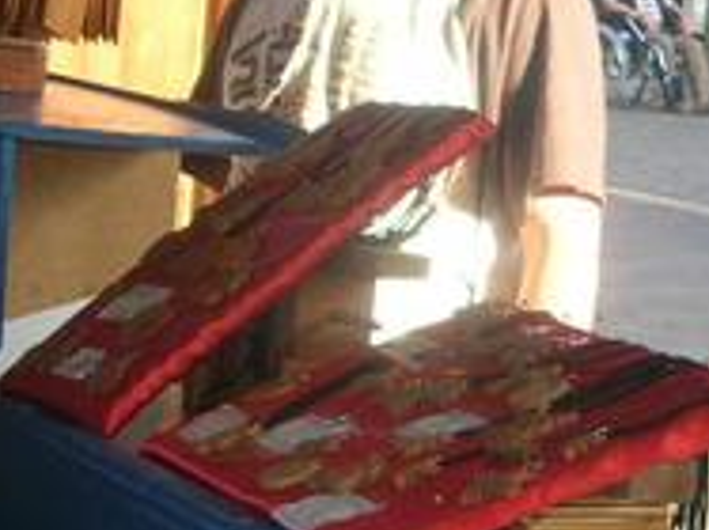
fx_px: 2456
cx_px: 406
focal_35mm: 120
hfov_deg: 16.4
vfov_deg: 12.3
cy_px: 439
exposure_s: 1/129
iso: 50
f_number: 2.8
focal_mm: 5.8
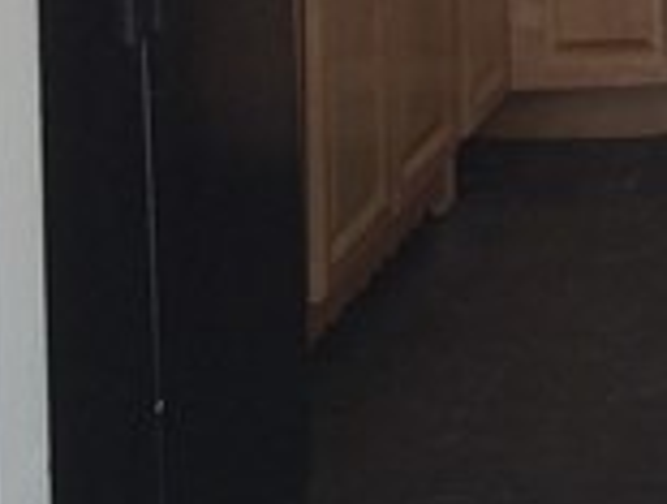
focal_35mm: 191
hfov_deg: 9.5
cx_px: 1467
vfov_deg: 7.5
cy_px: -495
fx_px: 3689
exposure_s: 1/60
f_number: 2.2
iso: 32
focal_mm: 4.15
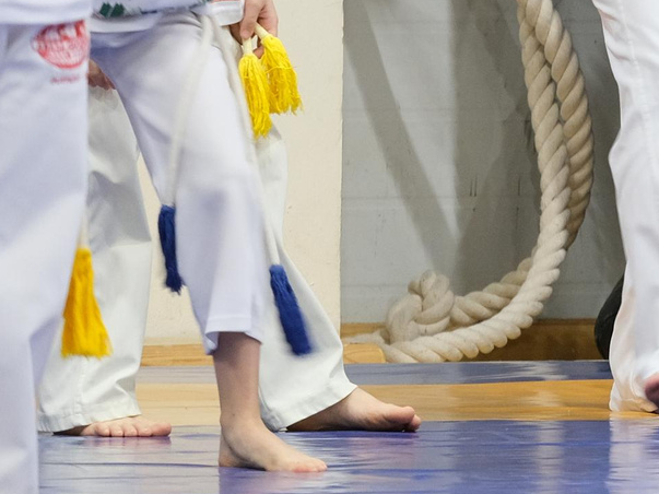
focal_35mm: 747
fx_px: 14218
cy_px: -305
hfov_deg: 2.6
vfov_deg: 2.0
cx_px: 1329
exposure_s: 1/30
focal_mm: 121.8
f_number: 4.2
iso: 1000
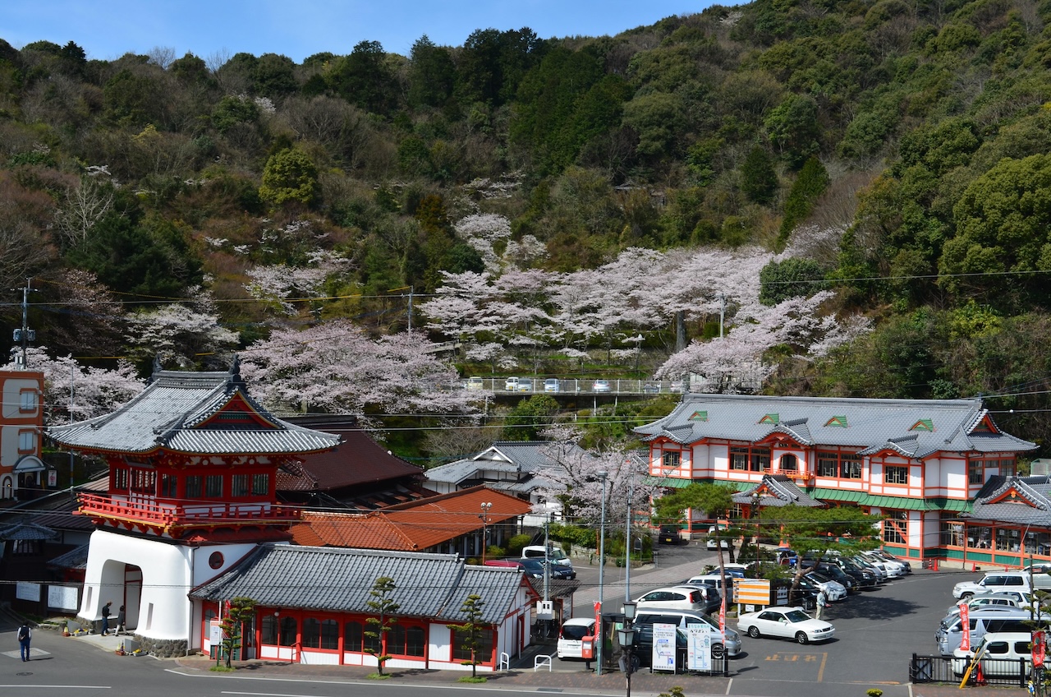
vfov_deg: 28.0
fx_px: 1399
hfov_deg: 41.2
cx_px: 526
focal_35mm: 48
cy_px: 348
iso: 100
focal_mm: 32
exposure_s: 1/125
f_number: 11
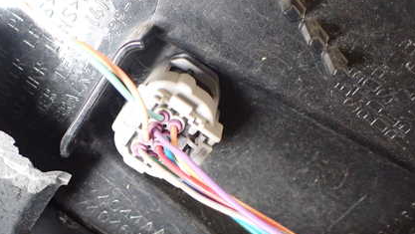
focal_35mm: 47
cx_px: 119
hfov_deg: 42.7
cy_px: 178
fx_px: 517
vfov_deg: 25.1
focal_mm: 5.4
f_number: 2.3
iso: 800
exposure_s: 1/100
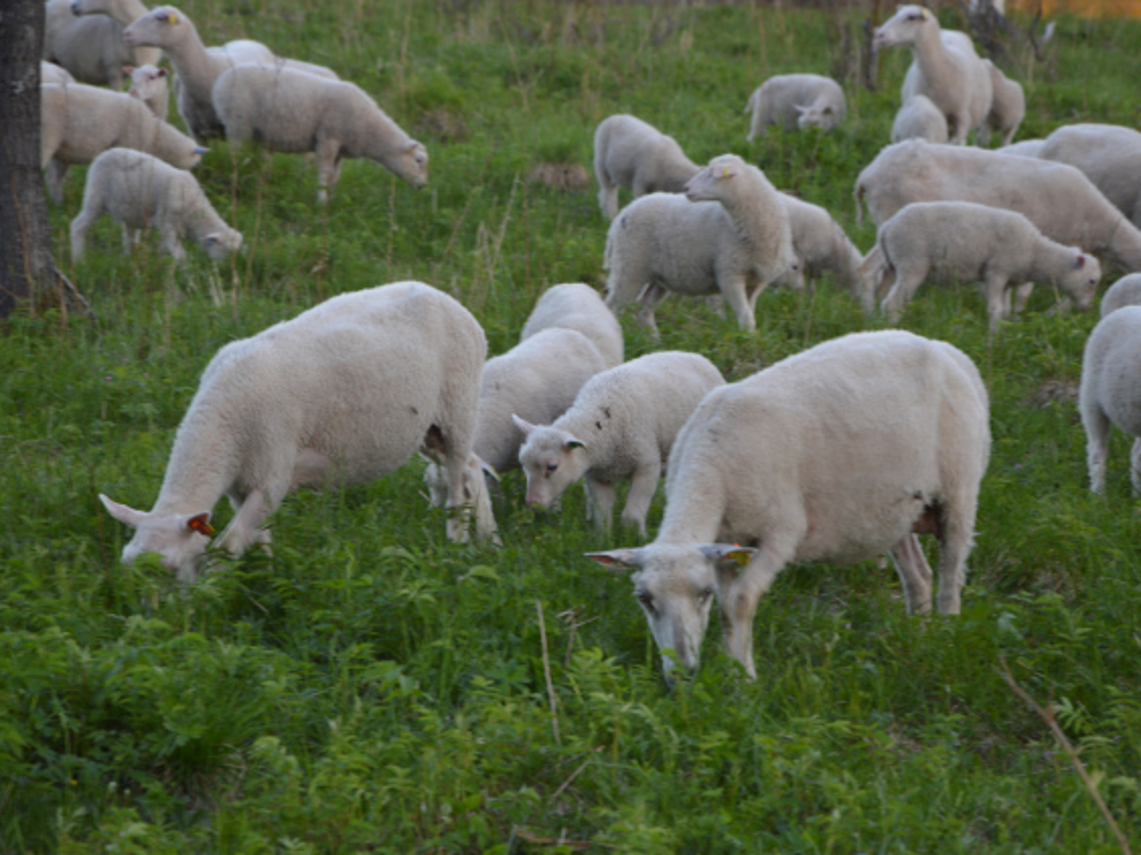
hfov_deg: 11.5
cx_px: 622
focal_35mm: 173
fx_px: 5686
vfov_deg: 8.6
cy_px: 430
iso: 400
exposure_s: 1/60
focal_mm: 105
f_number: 5.6
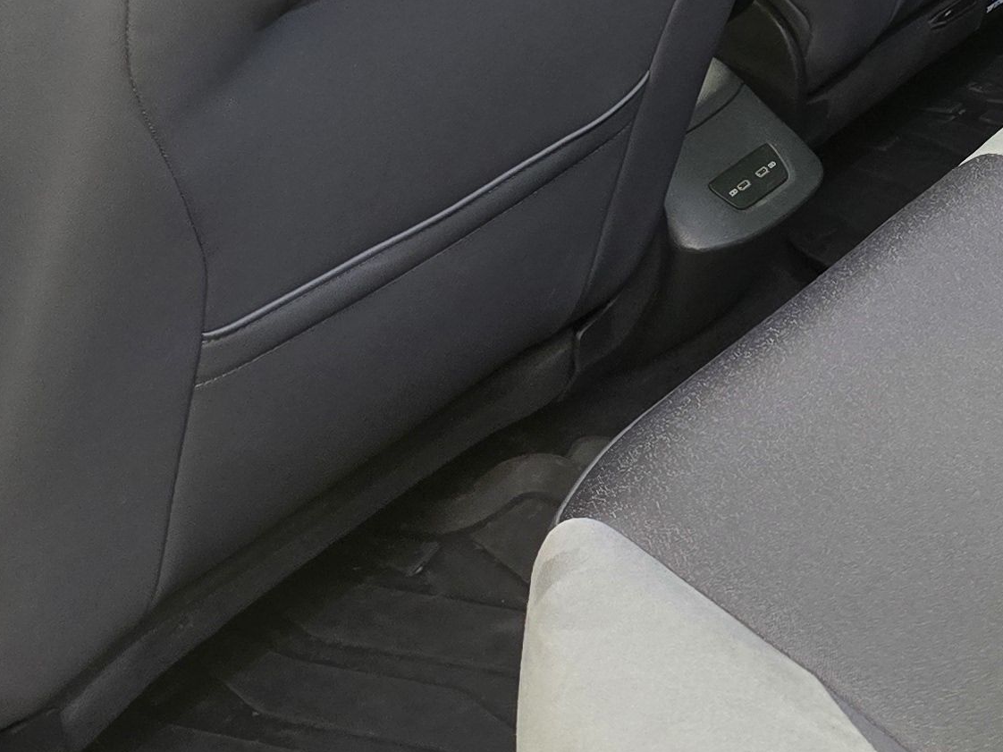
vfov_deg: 17.1
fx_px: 2375
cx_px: 809
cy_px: -163
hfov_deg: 23.5
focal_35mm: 82
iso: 500
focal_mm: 6.3
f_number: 1.7
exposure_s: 1/100
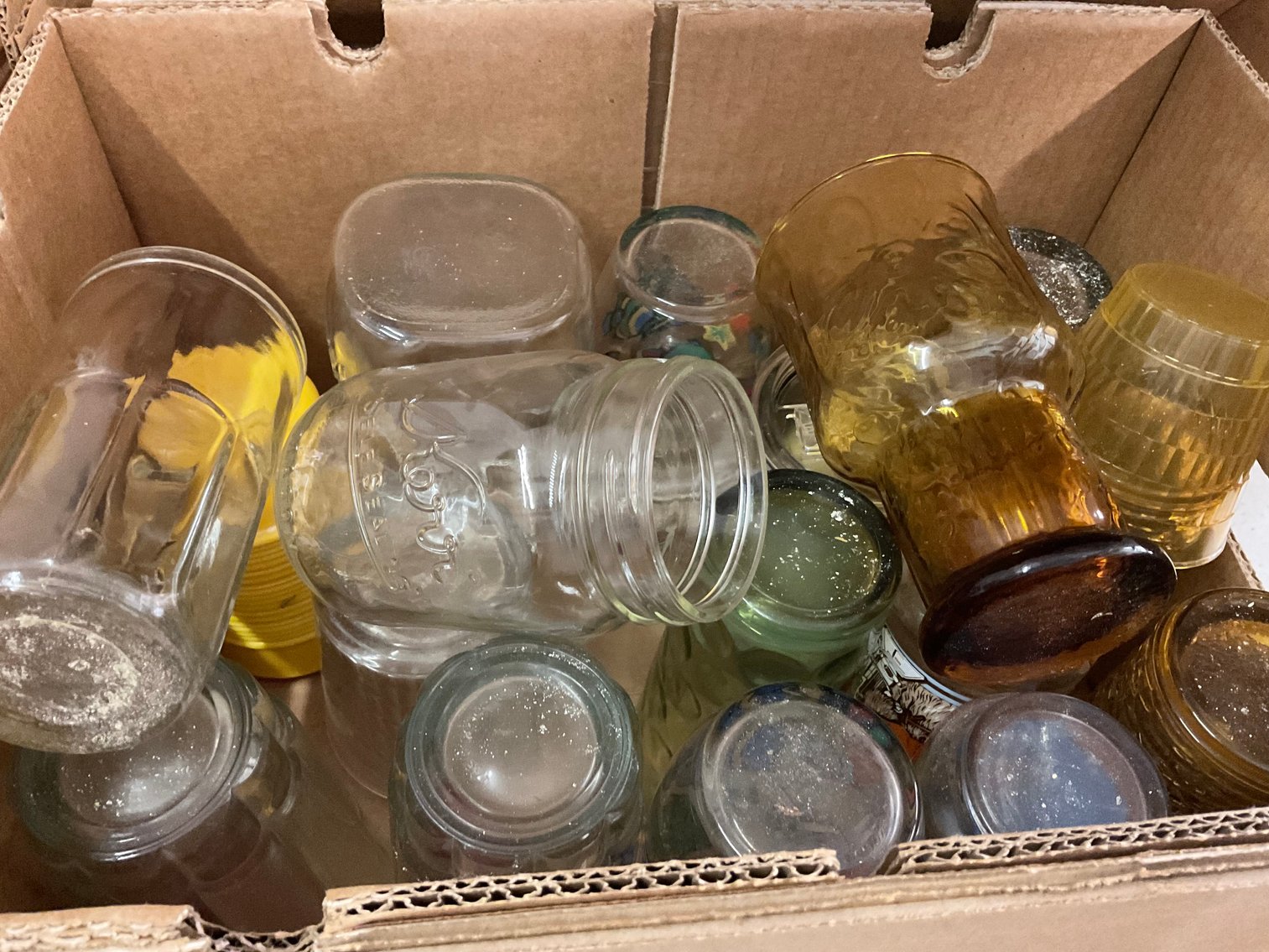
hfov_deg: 61.7
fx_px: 1063
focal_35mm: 29
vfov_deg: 48.2
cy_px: 476
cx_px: 634
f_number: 1.8
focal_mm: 3
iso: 500
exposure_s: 1/24
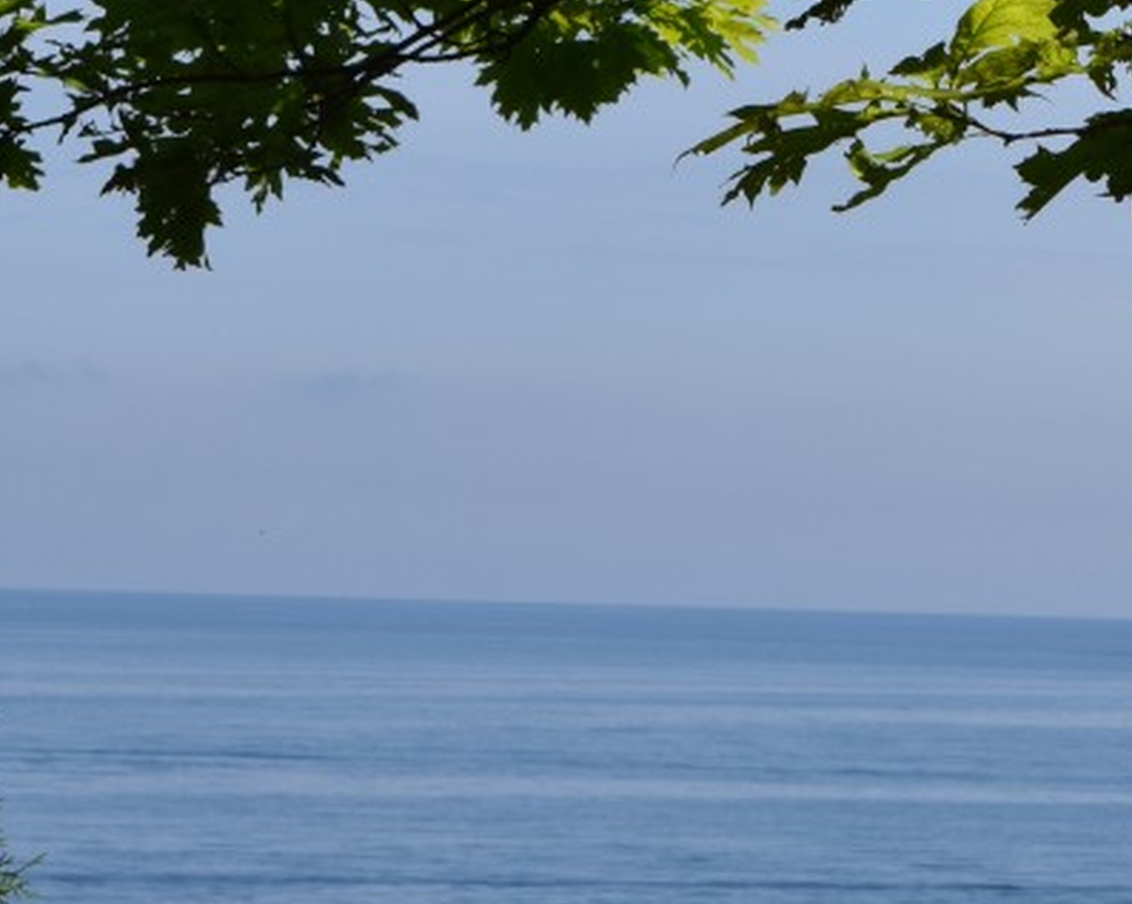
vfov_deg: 5.9
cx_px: 1249
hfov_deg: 7.3
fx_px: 8825
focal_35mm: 264
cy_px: 416
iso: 200
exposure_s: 1/400
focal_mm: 55
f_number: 10
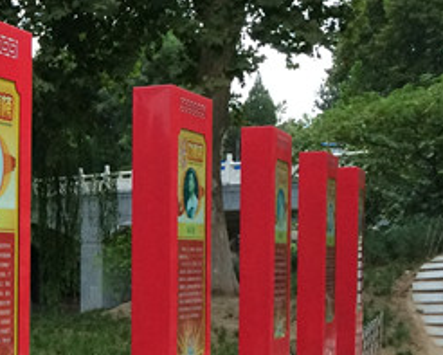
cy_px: 294
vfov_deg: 16.6
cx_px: -140
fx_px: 1207
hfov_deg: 19.2
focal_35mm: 92
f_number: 2.2
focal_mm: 4.15
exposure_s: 1/33
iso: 160
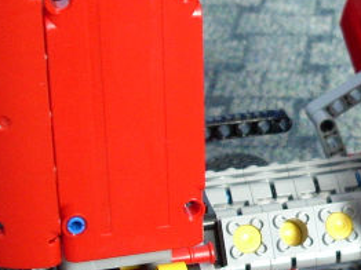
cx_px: 387
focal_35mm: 113
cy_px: 142
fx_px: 1177
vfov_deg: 13.1
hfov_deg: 16.9
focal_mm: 6.2
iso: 200
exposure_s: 1/5
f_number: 2.8
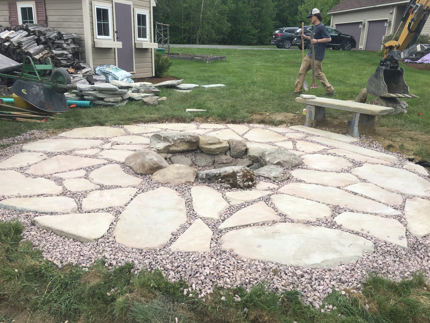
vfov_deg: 46.8
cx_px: 214
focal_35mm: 30
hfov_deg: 60.0
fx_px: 373
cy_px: 165
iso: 25
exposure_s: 1/615
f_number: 2.2
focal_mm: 4.15
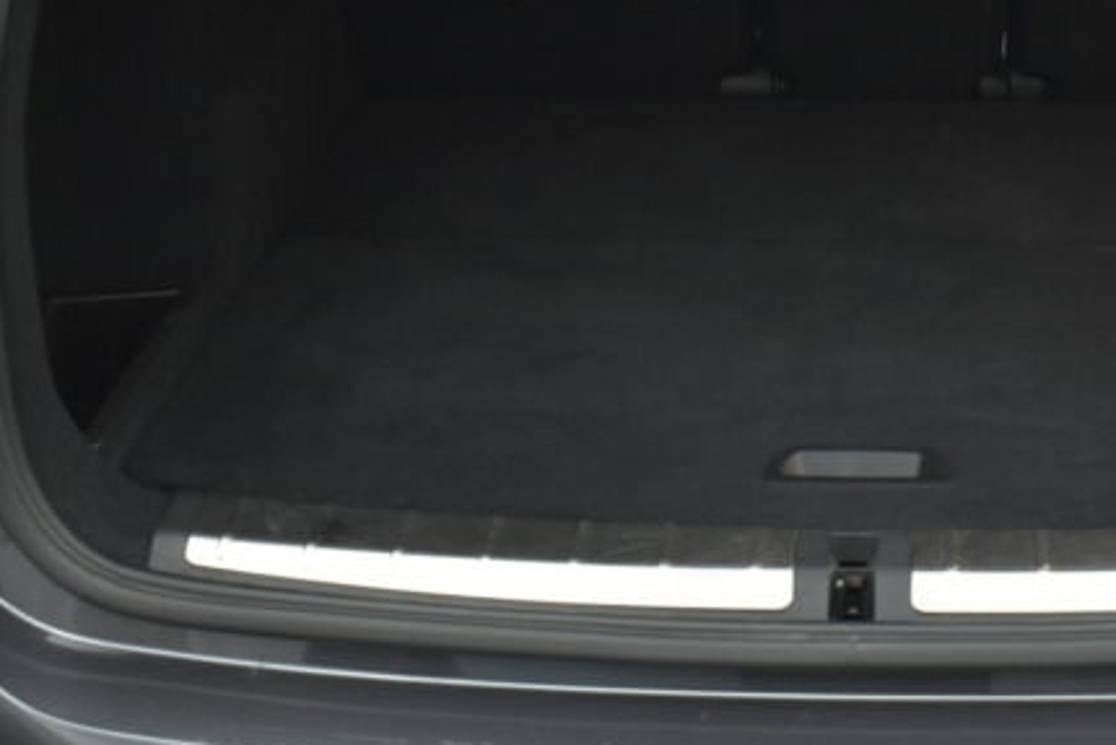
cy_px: 47
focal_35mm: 82
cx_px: 867
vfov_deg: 16.4
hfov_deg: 24.4
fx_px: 2549
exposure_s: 1/50
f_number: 3.8
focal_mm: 23
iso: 1600
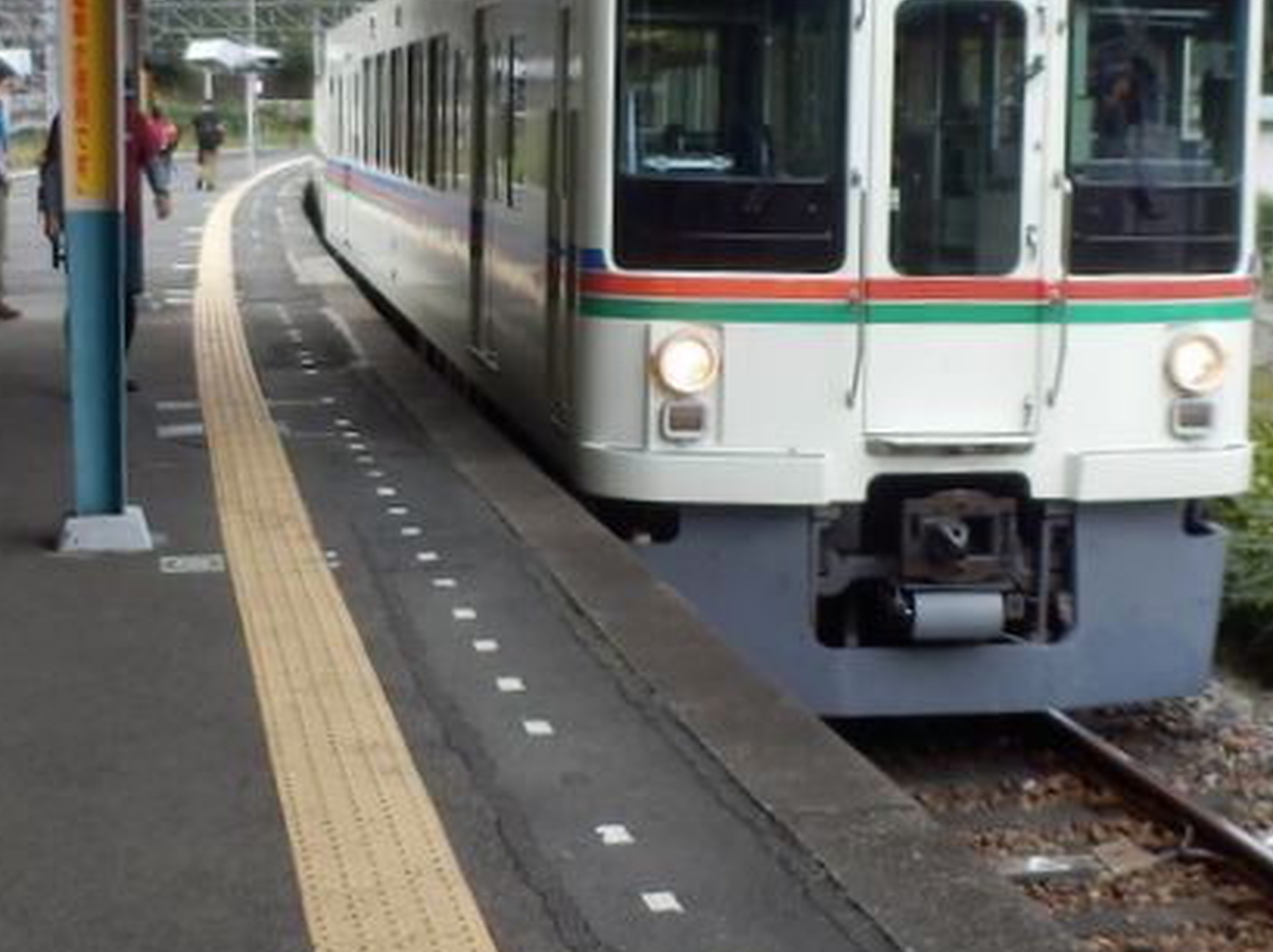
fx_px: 1727
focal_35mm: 47
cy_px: 286
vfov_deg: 30.5
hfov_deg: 40.4
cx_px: 675
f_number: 3
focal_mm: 4.2
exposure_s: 1/160
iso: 80
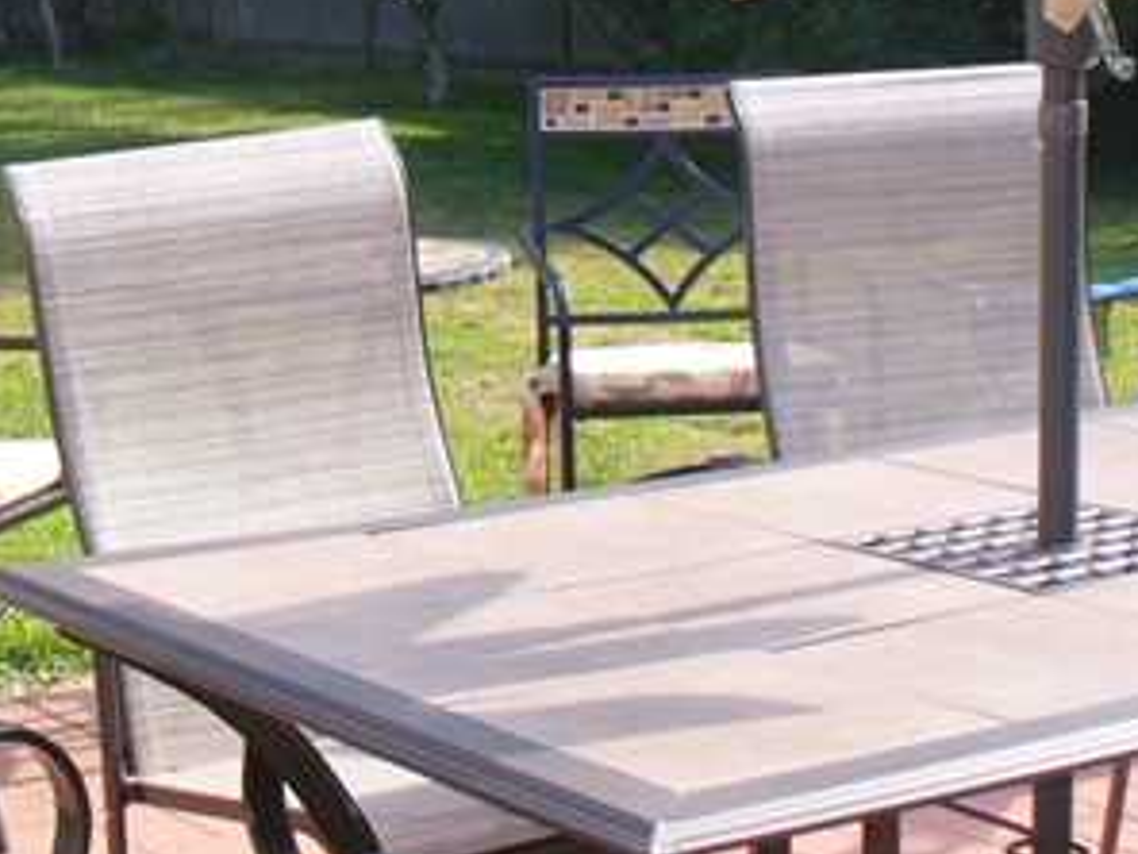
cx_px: 361
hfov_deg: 19.6
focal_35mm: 100
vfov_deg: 14.5
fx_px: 3287
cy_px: -38
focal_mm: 6.1
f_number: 2.8
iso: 80
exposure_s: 1/200
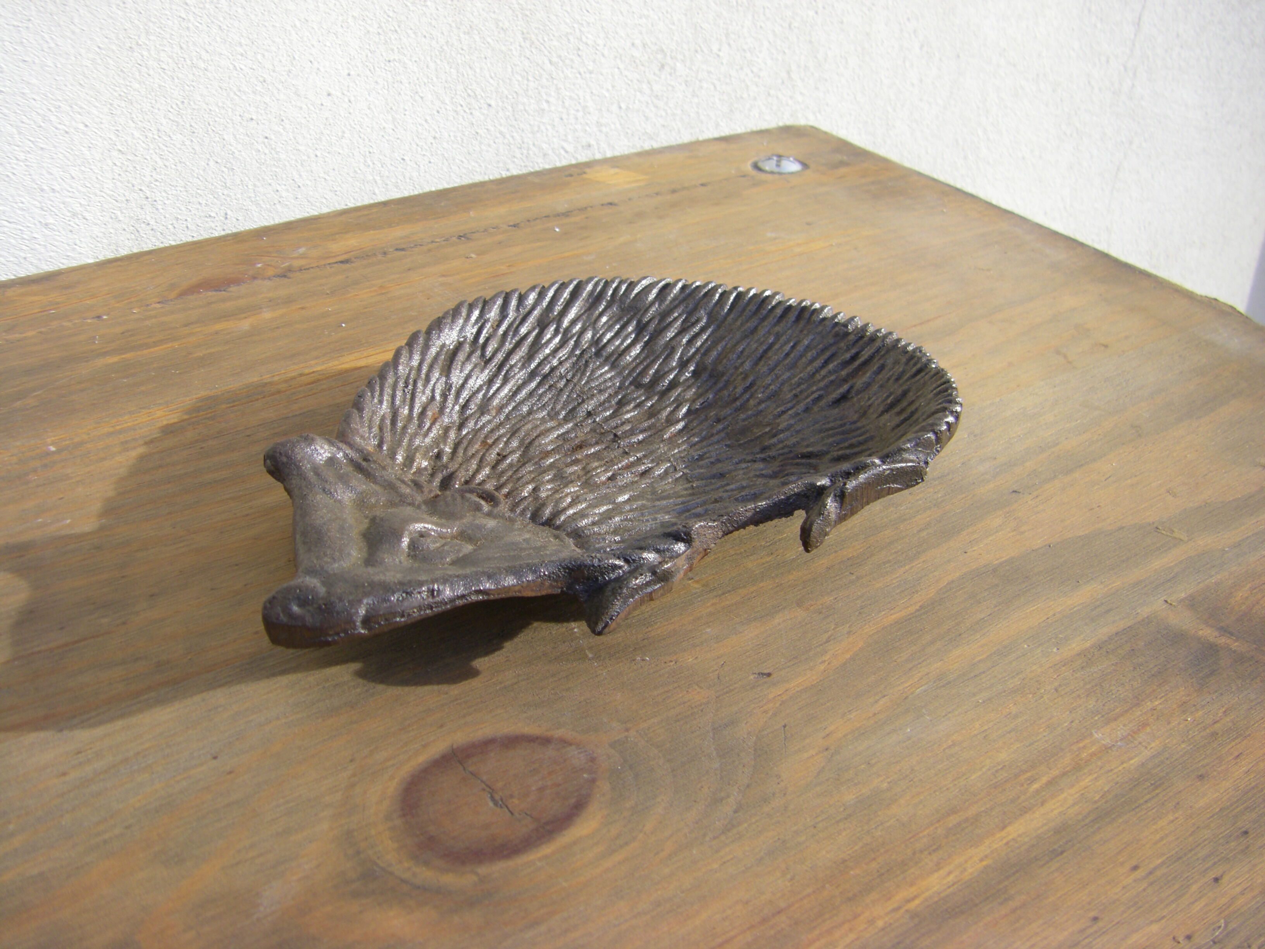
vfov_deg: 37.7
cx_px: 632
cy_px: 474
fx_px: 1389
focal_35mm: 38
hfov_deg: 49.0
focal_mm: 6.3
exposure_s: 1/200
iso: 64
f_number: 3.5
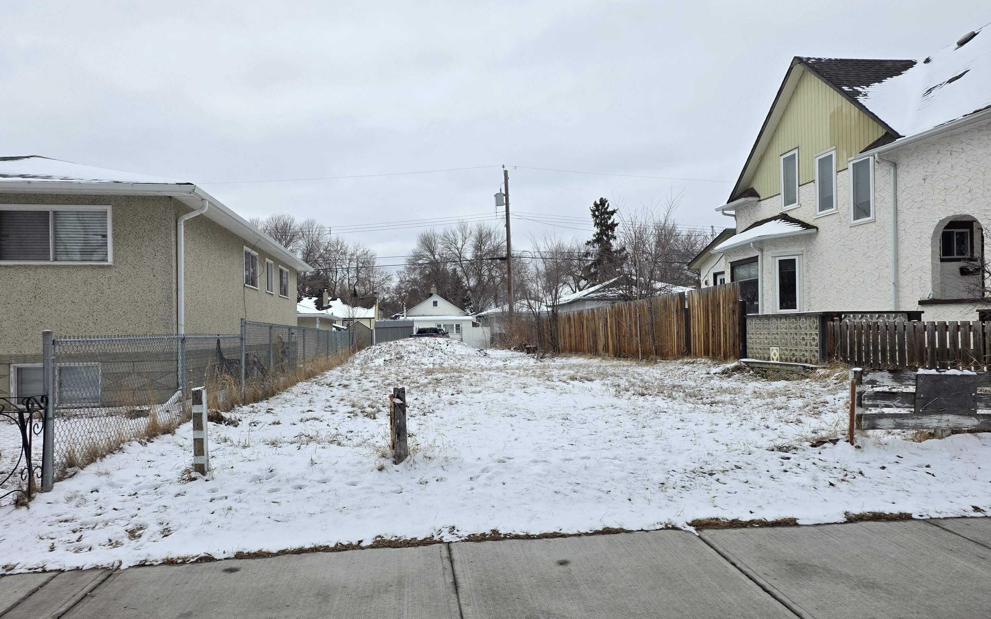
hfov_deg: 72.5
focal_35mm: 25
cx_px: 485
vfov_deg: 49.2
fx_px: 675
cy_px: 334
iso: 64
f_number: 1.7
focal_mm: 6.25
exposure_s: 1/7944
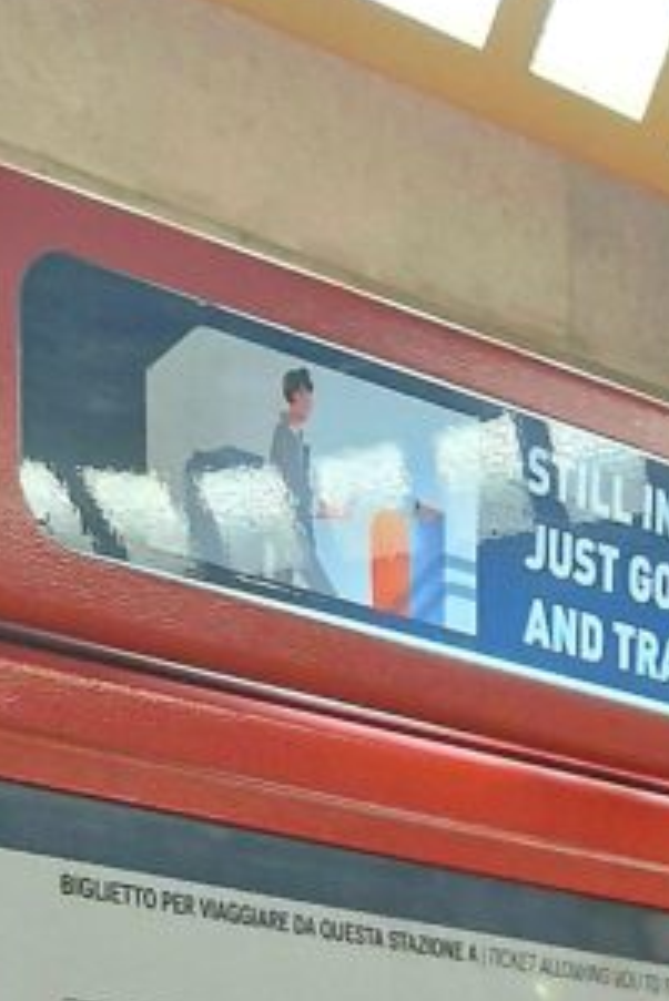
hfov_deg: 10.5
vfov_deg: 13.8
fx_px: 3536
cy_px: 1972
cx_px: 955
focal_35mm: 127
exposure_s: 1/100
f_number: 1.8
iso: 320
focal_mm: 5.4
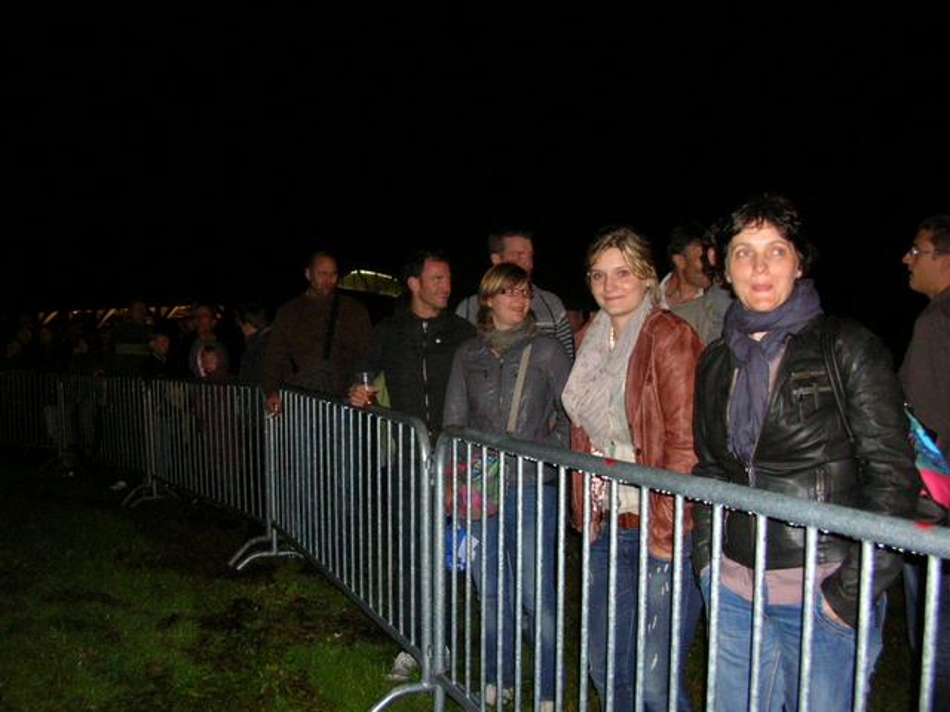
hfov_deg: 52.6
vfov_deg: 40.7
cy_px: 356
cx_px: 475
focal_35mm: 35
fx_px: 961
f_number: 2.8
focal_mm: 5.8
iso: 200
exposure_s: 1/60.1
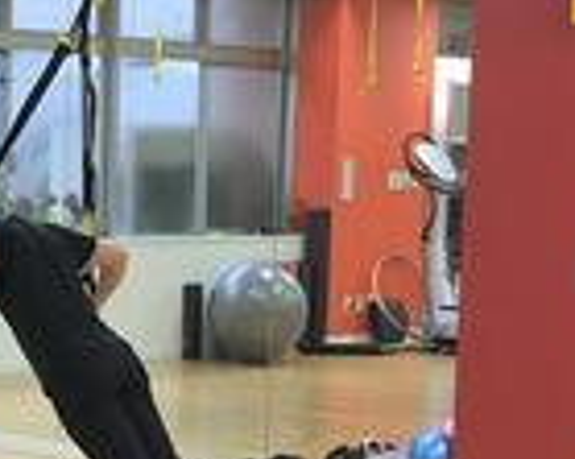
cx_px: 0
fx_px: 2075
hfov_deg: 15.5
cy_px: 364
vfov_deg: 12.6
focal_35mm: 122
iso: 25
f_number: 2.2
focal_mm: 4.15
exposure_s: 1/30
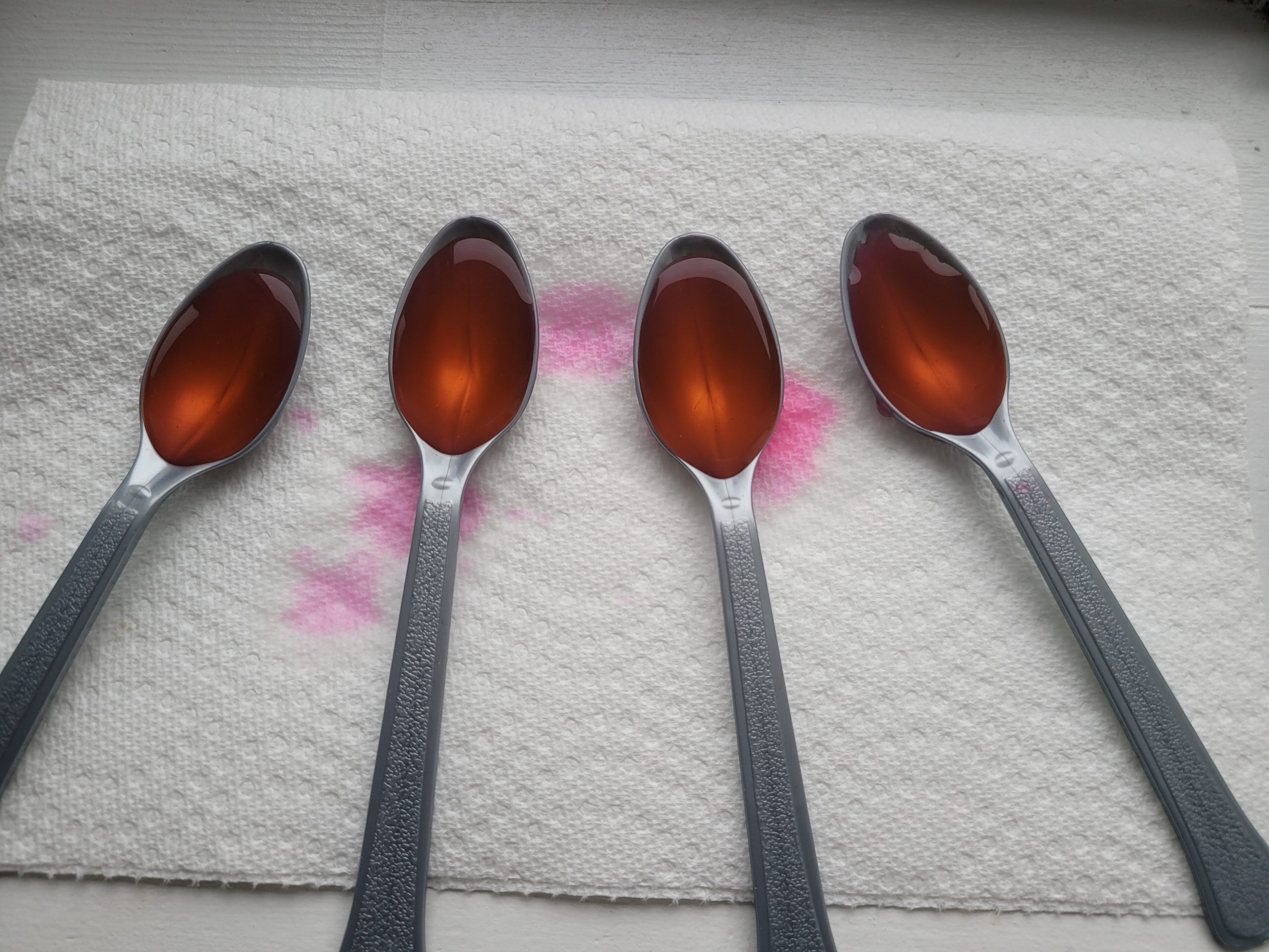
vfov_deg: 53.1
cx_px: 634
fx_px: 953
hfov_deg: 67.3
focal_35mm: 26
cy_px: 476
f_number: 1.8
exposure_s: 1/120
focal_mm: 5.4
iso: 64
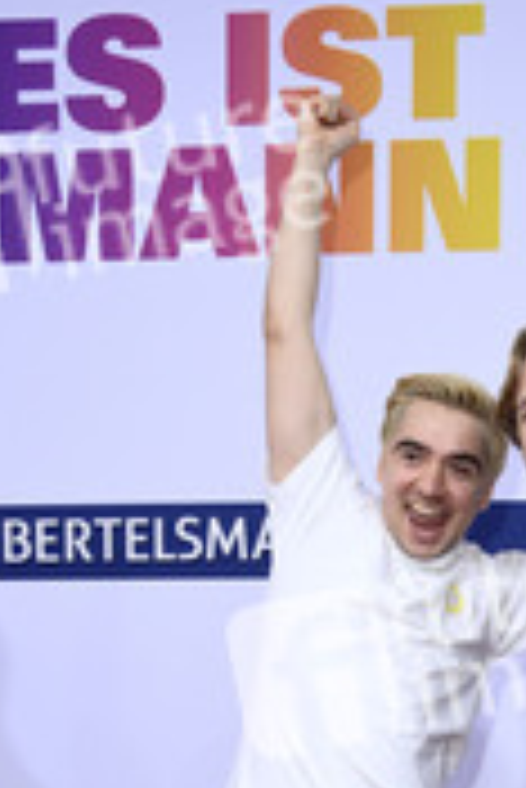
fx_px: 1597
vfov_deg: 25.5
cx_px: 589
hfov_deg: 18.0
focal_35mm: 73
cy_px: 878
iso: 800
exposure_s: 1/200
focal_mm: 32
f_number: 5.6
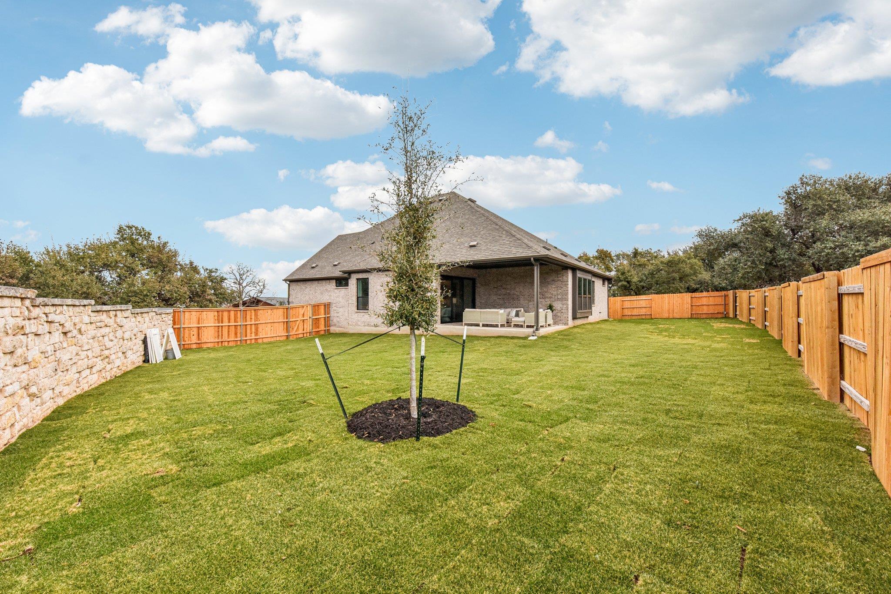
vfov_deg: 81.2
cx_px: 446
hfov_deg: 104.3
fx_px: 346
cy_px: 297
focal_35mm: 14
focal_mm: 14
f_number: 8
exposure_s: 1/1600
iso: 800
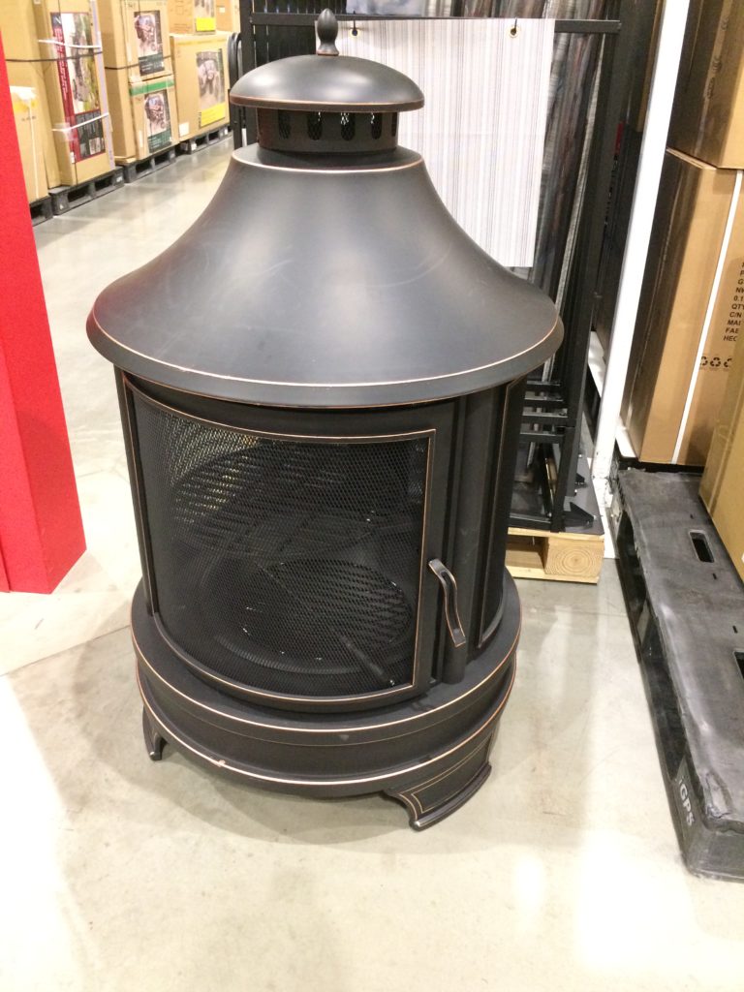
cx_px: 372
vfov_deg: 61.7
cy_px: 496
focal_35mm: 29
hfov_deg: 48.2
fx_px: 831
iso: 250
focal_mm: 4.15
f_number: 2.2
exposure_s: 1/30
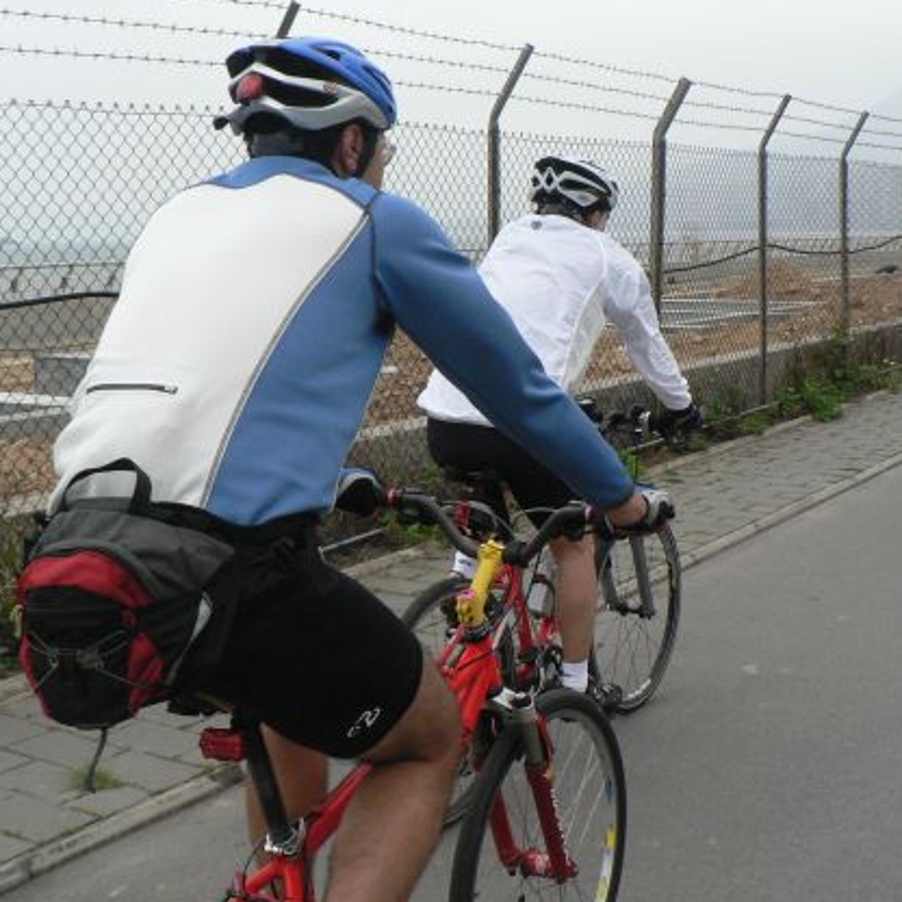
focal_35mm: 49
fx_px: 1445
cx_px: 477
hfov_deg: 34.7
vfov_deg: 34.7
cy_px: 425
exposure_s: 1/400
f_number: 4.5
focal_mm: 6
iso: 200
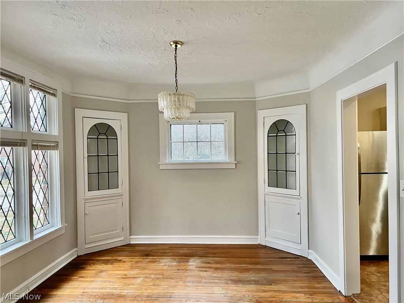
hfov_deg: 67.3
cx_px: 202
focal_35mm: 26
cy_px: 152
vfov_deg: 53.1
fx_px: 303
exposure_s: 1/60
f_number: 1.5
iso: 200
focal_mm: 5.7
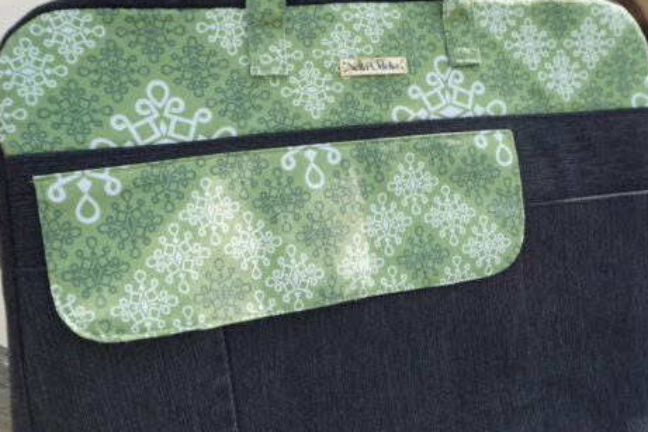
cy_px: 220
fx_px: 720
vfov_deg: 33.4
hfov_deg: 48.5
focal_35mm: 40
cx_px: 339
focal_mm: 16
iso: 100
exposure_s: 1/500
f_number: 4.5
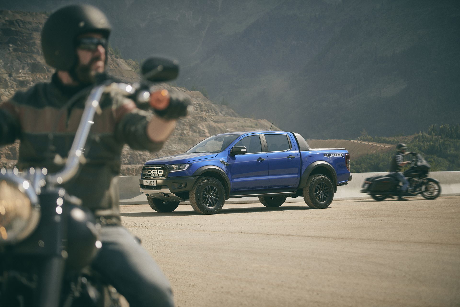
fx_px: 894
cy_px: 154
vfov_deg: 19.5
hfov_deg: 28.8
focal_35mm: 70
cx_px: 230
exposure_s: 1/2000
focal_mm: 70
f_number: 2.8
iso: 125
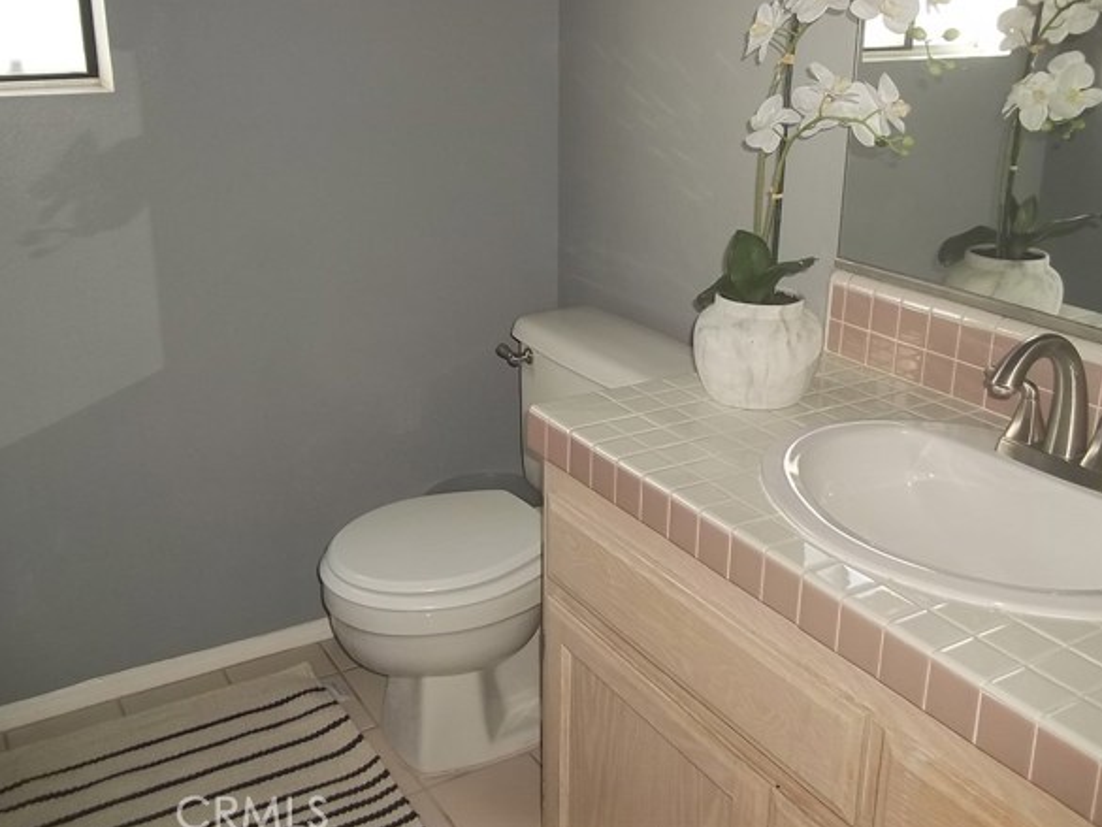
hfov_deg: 52.6
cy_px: 388
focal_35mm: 35
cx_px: 543
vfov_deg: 40.7
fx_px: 1114
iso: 80
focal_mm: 5.7
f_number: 2.9
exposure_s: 1/30
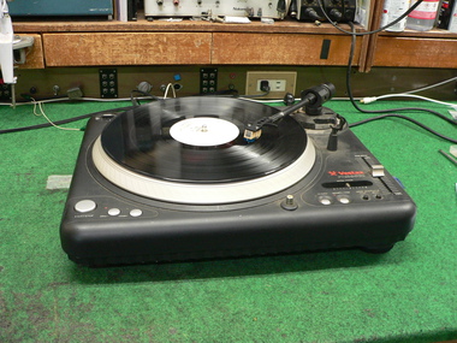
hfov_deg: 51.4
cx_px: 228
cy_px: 172
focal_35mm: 36
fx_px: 475
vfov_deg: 39.7
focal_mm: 6
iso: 200
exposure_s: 1/13
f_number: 2.8
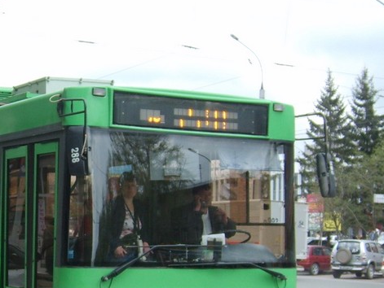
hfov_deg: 25.0
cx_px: 51
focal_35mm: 76
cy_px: 164
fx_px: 844
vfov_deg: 19.4
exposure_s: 1/350
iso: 50
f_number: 2.8
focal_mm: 5.8
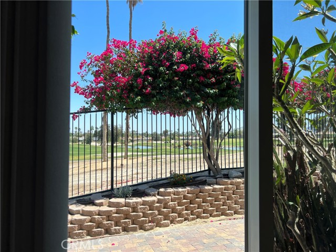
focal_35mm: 26
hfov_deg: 67.3
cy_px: 126
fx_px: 252
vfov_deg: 53.1
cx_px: 168
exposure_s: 1/1869
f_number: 1.5
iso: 50
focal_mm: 5.7
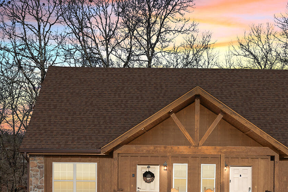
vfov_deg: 23.2
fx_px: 456
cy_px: 173
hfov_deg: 34.9
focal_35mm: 57
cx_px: 179
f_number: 16
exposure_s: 1/400
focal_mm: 30
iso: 250
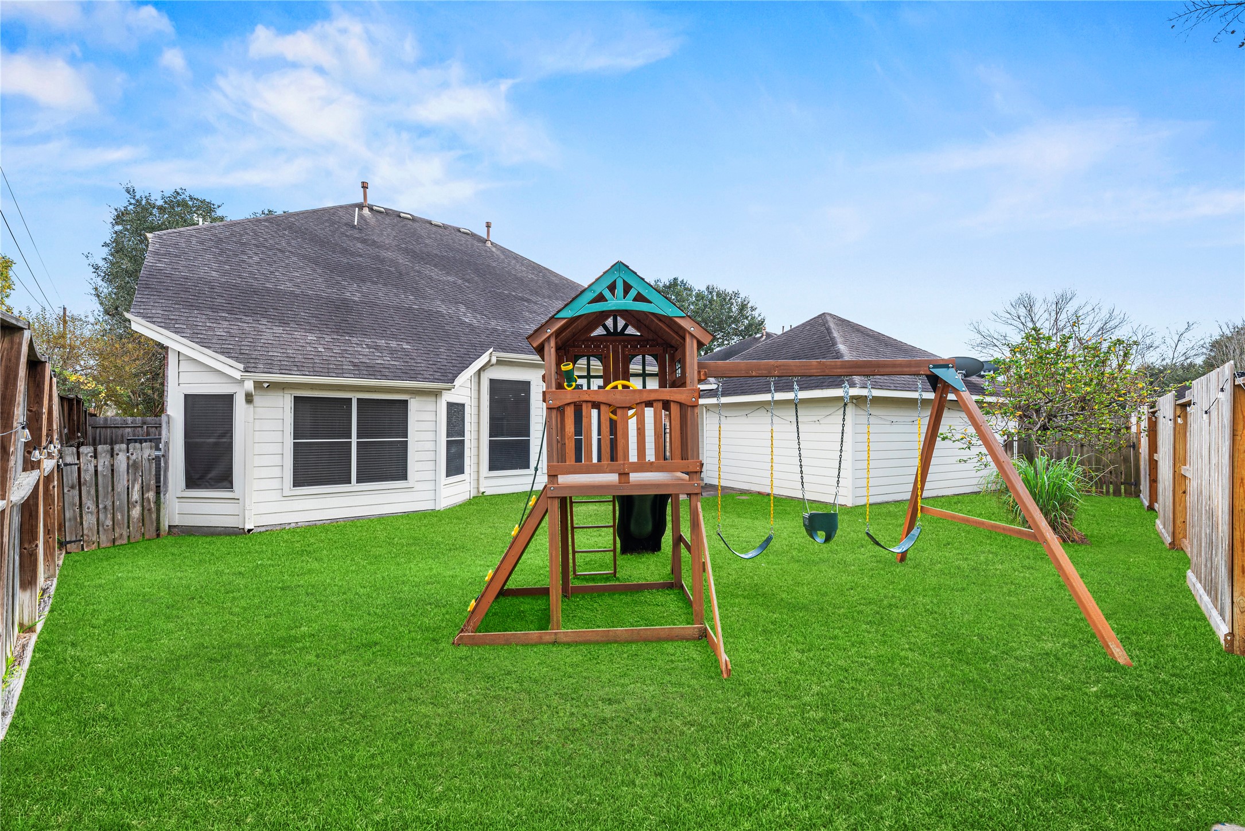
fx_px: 484
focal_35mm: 14
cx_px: 622
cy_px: 416
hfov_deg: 104.2
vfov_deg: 81.2
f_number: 8
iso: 100
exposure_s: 1/125
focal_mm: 14
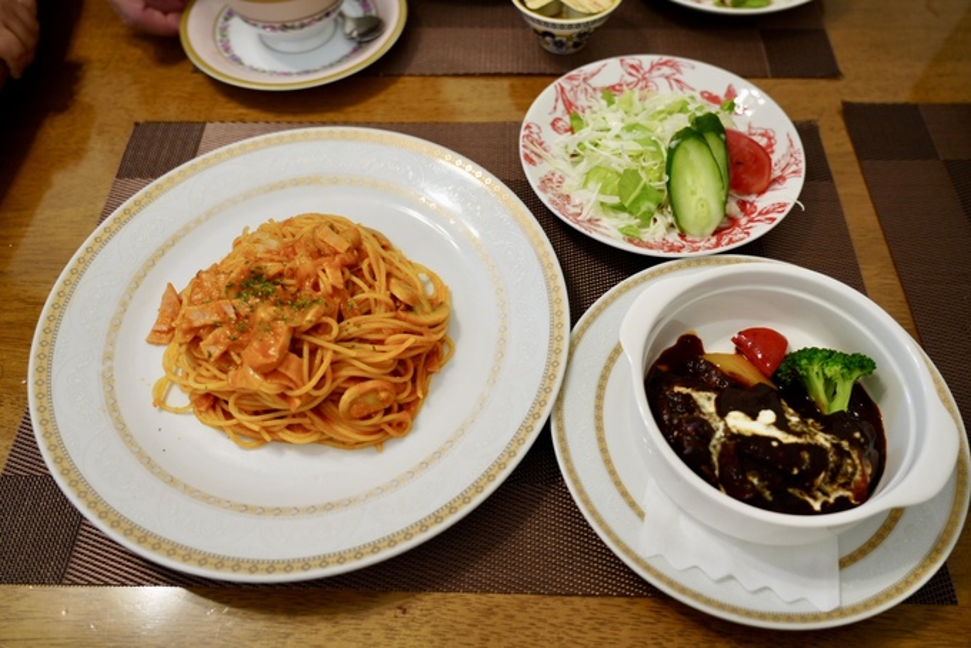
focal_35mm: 29
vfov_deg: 45.0
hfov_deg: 63.6
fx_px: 782
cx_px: 486
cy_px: 324
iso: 640
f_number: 4
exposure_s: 1/30
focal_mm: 29
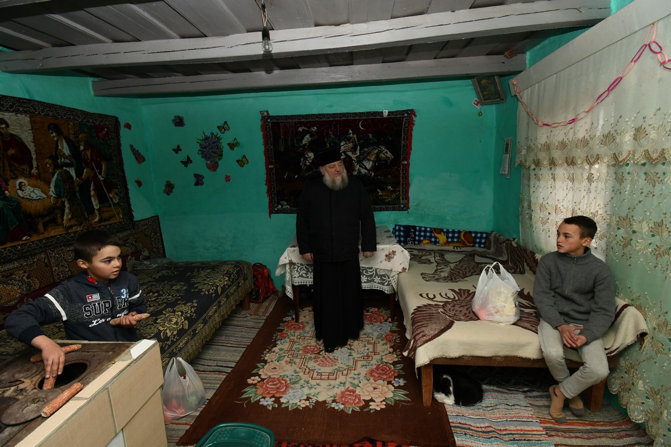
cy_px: 224
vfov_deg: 77.3
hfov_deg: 100.4
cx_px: 336
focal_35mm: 15
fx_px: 280
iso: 1000
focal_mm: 10
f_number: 7.1
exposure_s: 1/60
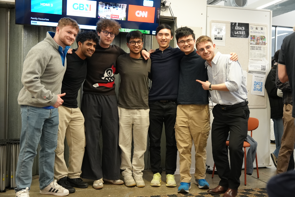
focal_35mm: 38
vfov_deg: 35.1
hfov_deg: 50.7
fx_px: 312
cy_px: 98
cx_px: 148
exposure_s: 1/160
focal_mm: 38
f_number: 4
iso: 5000
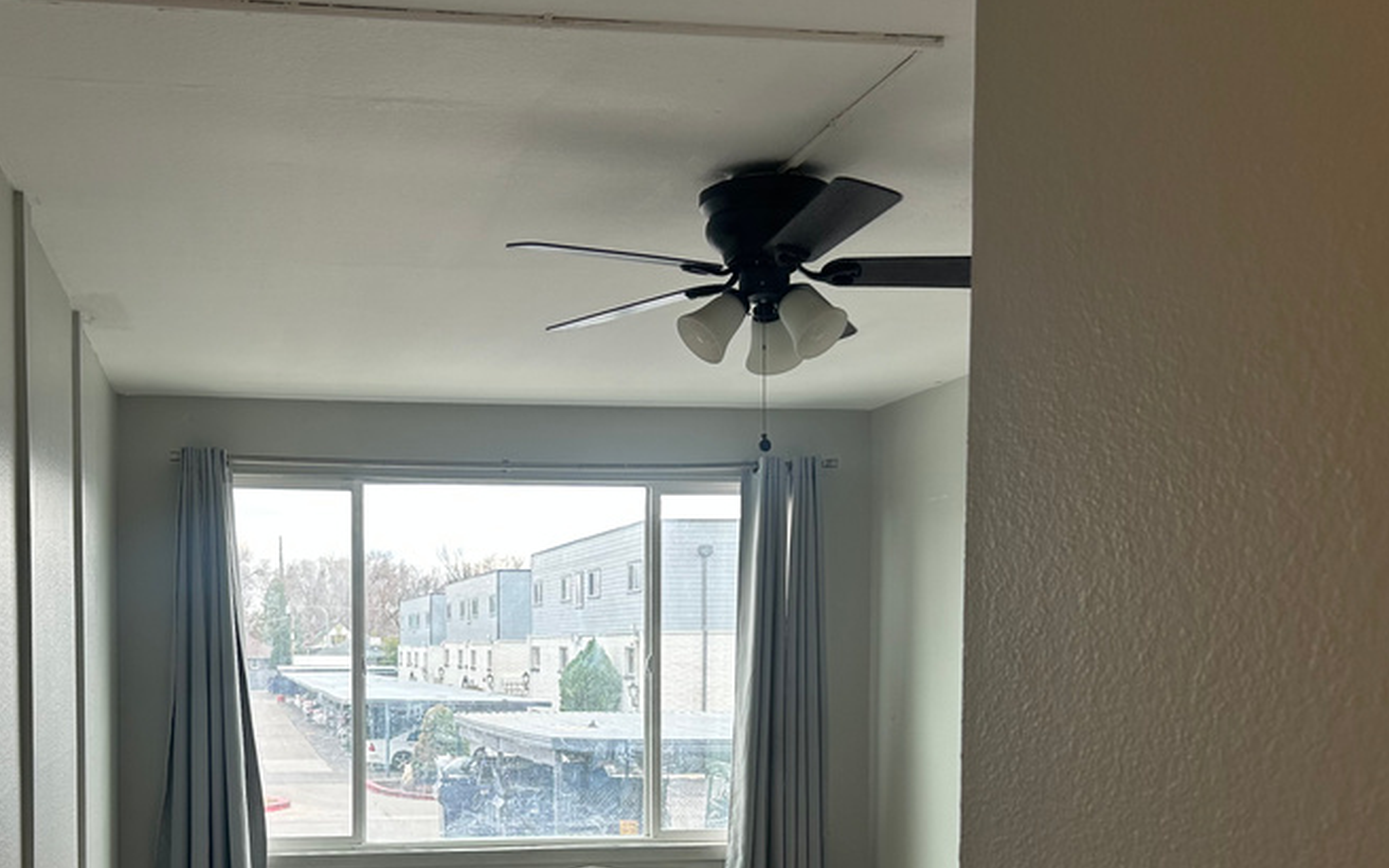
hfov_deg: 45.6
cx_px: 487
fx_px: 1628
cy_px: 701
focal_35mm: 43
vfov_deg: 29.2
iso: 40
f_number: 1.5
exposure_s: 1/250
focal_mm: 5.7
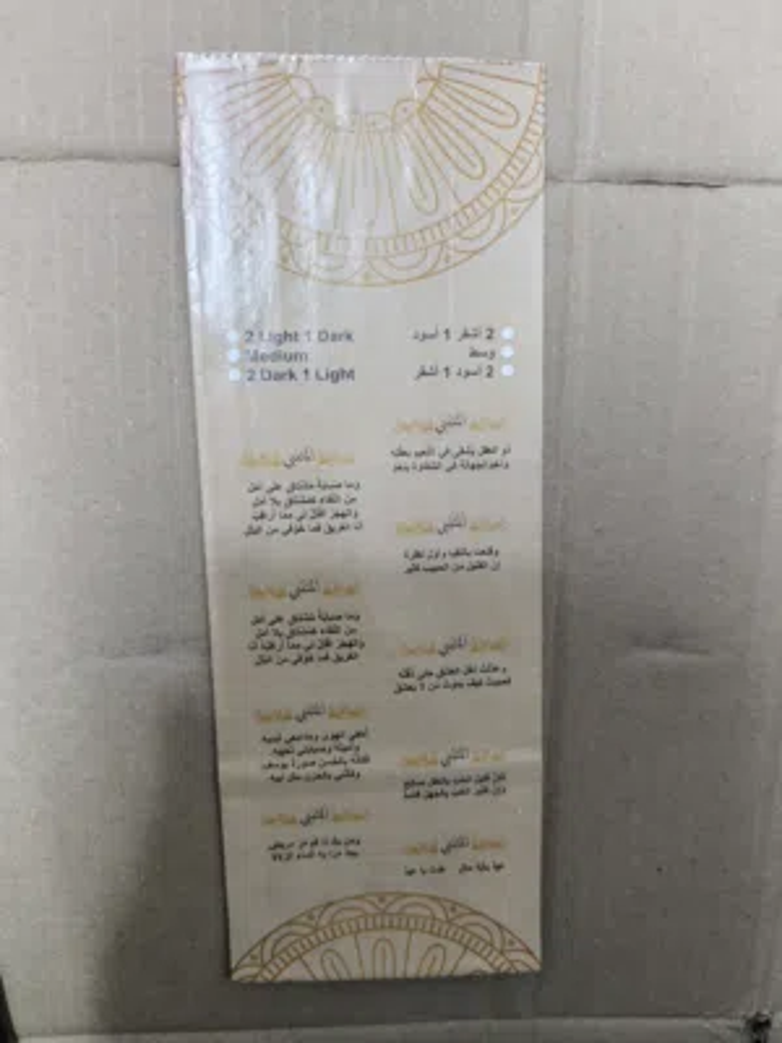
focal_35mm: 23
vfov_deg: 73.9
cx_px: 391
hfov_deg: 58.9
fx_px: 693
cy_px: 522
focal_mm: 5.56
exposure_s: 1/50
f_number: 1.8
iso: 476
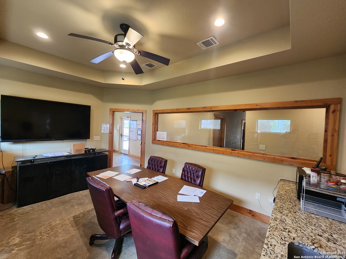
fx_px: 130
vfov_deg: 89.9
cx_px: 173
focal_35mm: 13
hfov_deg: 106.2
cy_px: 130
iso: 400
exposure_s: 1/60
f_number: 2.2
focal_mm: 2.2
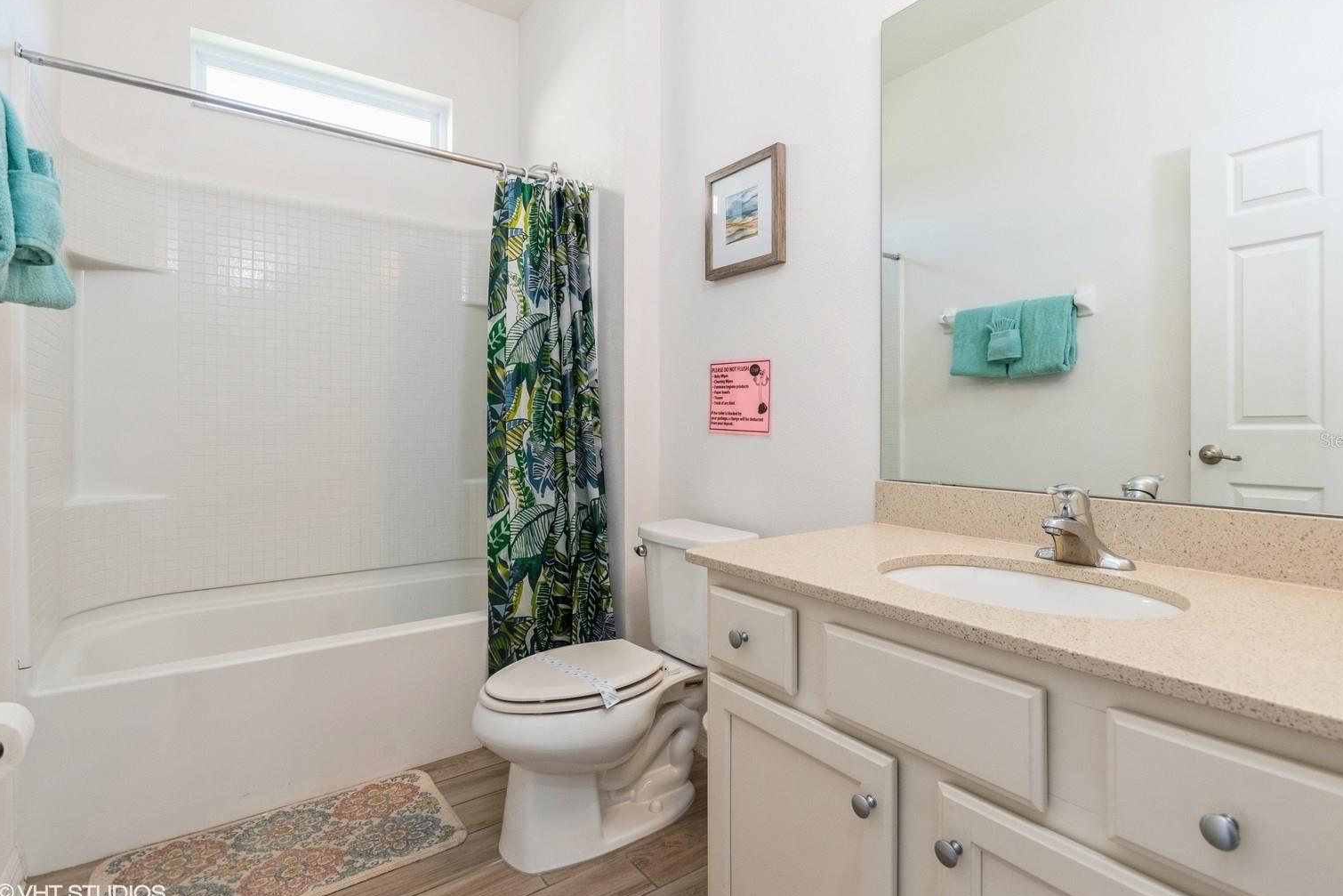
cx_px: 693
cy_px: 440
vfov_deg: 67.4
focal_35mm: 18
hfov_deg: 90.0
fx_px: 672
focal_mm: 11.5
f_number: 9
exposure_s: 1/30
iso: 400
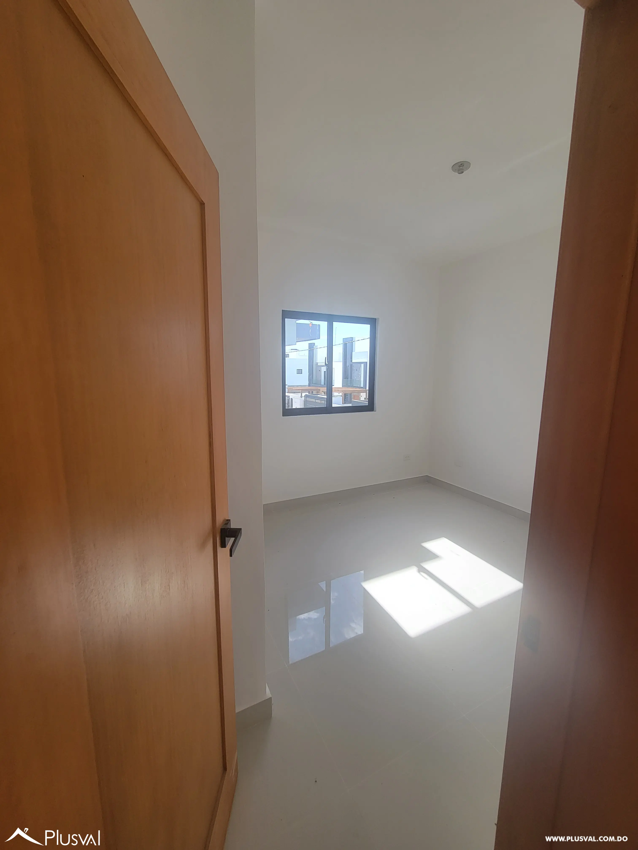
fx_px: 319
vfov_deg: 106.2
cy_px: 425
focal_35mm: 13
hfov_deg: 89.9
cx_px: 319
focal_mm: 2.2
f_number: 2.2
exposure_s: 1/322
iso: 50
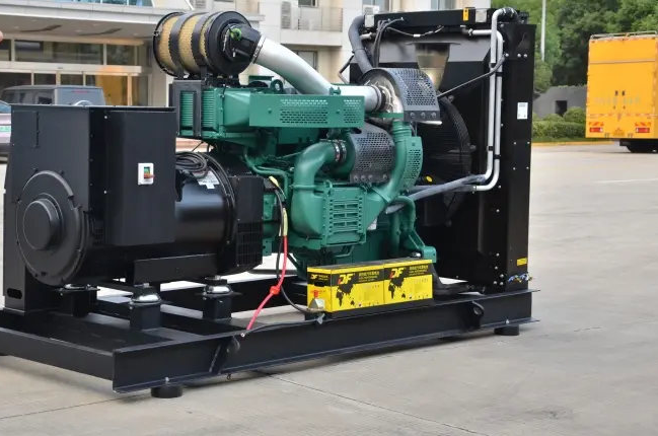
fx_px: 1350
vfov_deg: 18.3
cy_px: 188
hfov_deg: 27.3
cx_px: 266
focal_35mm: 74
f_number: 4.5
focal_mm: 40
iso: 200
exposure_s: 1/100
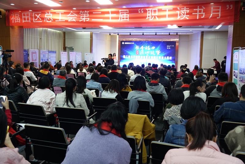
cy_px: 82
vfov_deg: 42.4
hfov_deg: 60.2
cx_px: 122
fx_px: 211
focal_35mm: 31
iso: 500
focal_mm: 11.51
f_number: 2.8
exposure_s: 1/40
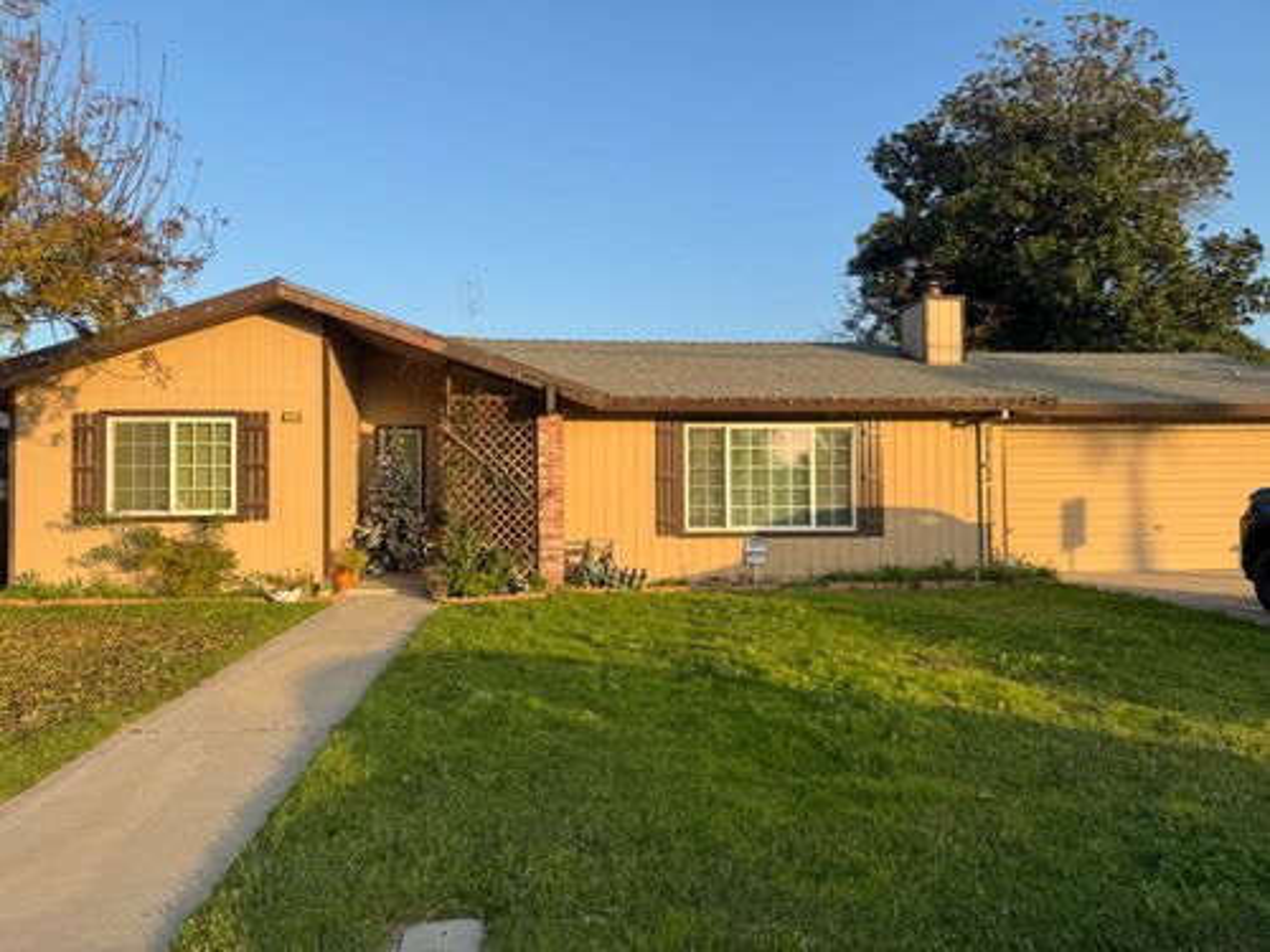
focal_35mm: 24
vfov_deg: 56.8
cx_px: 635
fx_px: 881
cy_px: 476
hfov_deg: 71.6
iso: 80
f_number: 1.78
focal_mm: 6.76
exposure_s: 1/1721
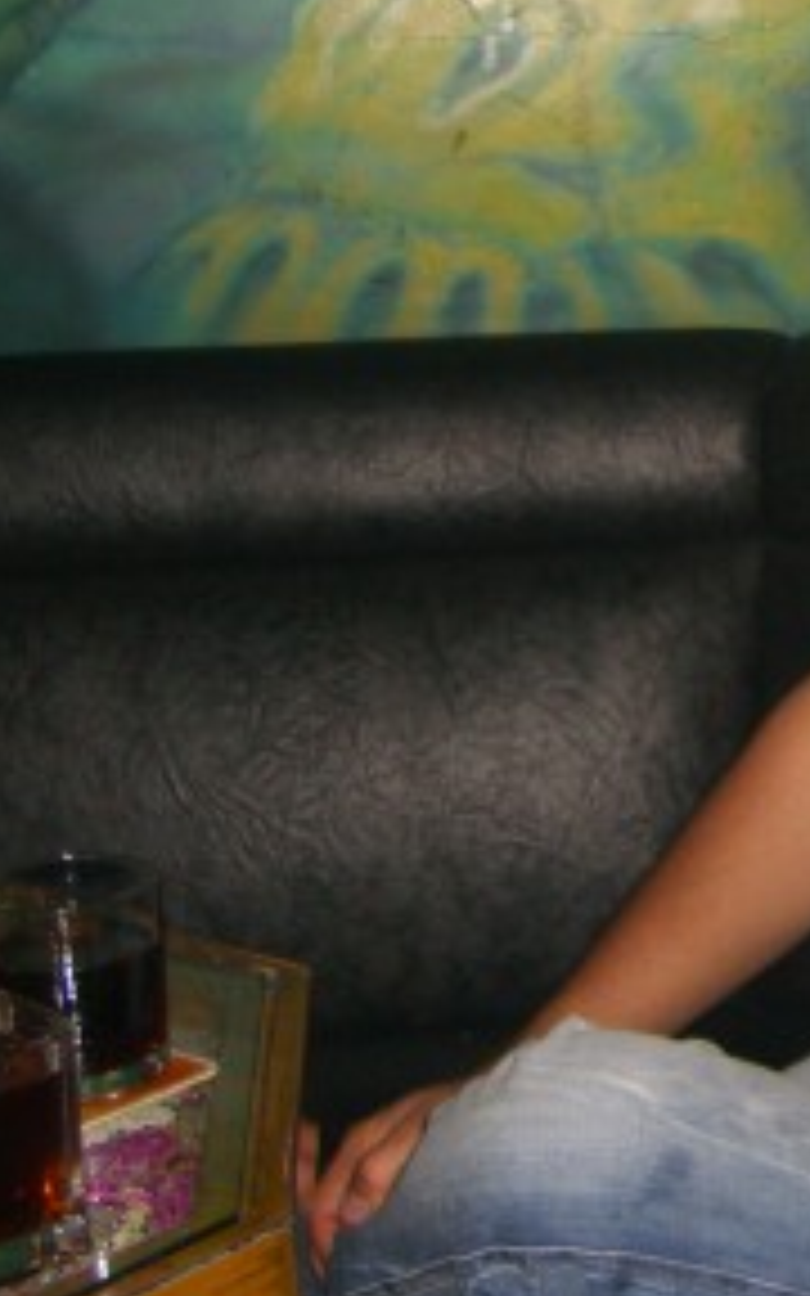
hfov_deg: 14.4
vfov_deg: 24.5
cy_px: 387
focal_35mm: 84
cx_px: 1251
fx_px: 2967
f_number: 2.8
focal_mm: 7.9
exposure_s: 1/60
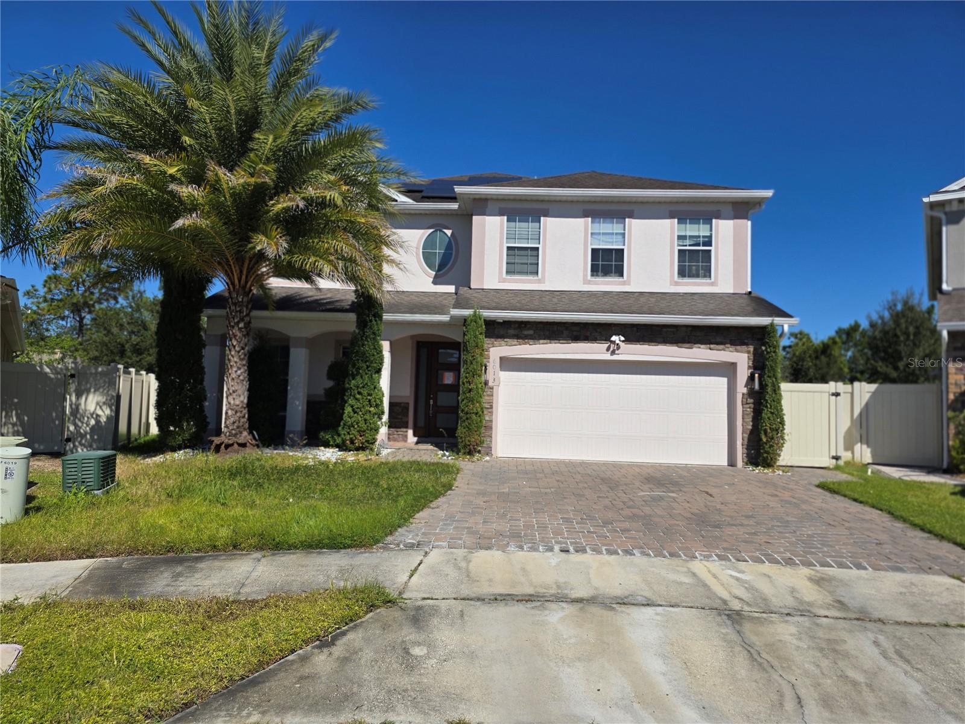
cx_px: 482
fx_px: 641
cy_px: 362
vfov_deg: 58.9
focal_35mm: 23
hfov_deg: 73.9
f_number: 1.7
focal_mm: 6.3
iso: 12
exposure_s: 1/1395
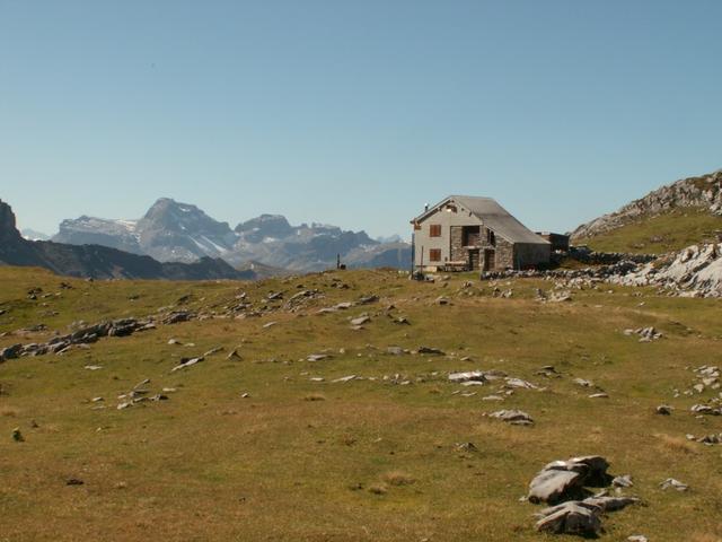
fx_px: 1210
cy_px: 271
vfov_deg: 25.2
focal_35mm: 58
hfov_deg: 33.2
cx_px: 361
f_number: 8
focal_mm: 9.69
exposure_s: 1/200
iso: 50
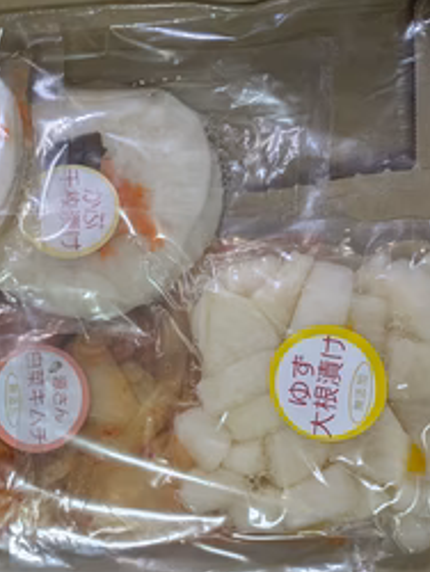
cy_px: 284
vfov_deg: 46.8
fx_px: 661
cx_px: 82
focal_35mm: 40
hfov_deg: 34.8
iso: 71
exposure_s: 1/40
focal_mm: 5.43
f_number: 1.89
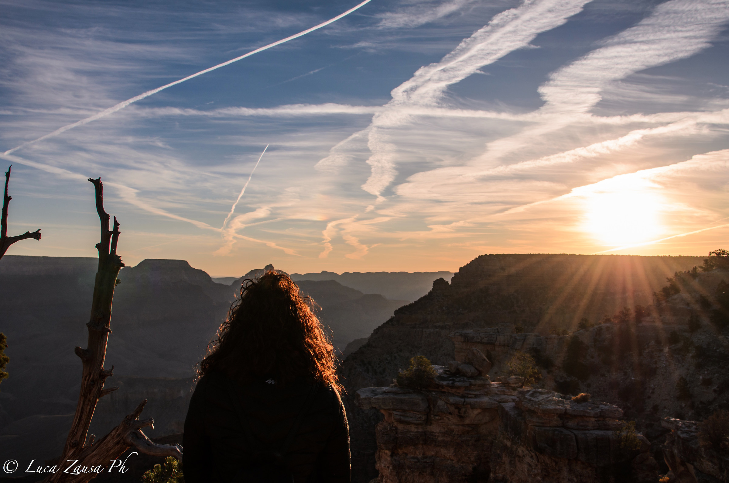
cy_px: 242
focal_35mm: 36
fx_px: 727
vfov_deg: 36.7
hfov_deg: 53.2
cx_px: 364
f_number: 6.3
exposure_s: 1/800
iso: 100
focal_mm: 24
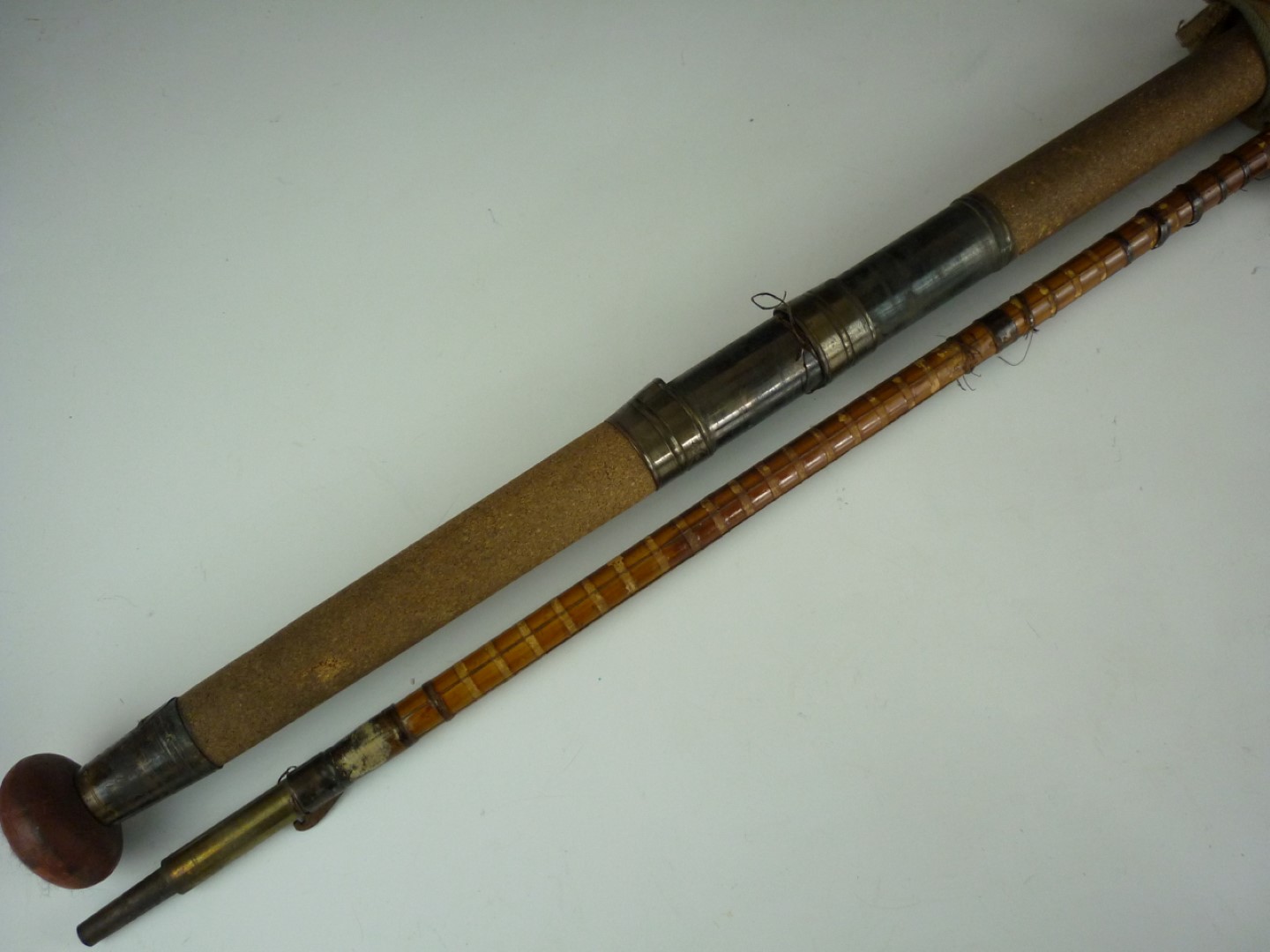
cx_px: 635
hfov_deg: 55.4
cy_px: 476
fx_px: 1211
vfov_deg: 42.9
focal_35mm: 33
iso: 200
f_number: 2.8
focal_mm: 5.5
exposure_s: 1/125
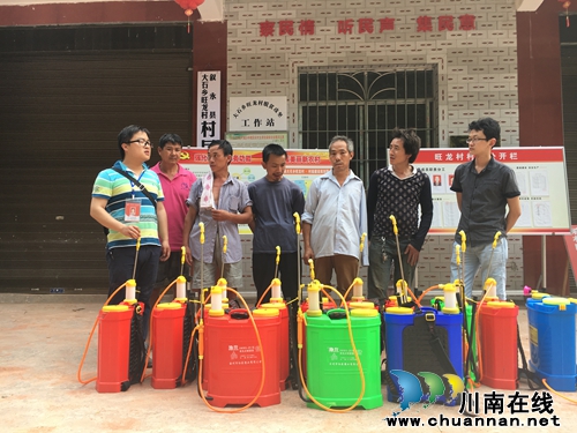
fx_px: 483
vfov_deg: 48.2
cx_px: 288
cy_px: 216
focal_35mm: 29
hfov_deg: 61.7
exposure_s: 1/119
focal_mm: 4.15
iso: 25
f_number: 2.2
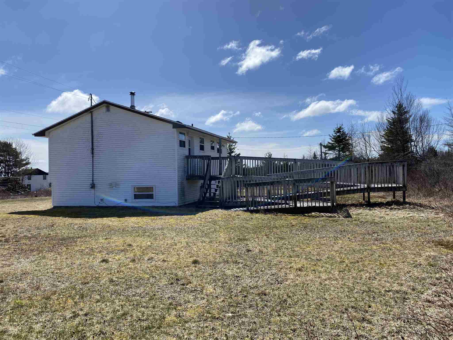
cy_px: 170
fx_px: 340
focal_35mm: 26
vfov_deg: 53.1
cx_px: 226
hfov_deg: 67.3
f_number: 1.8
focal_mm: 4.25
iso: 32
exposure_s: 1/4808
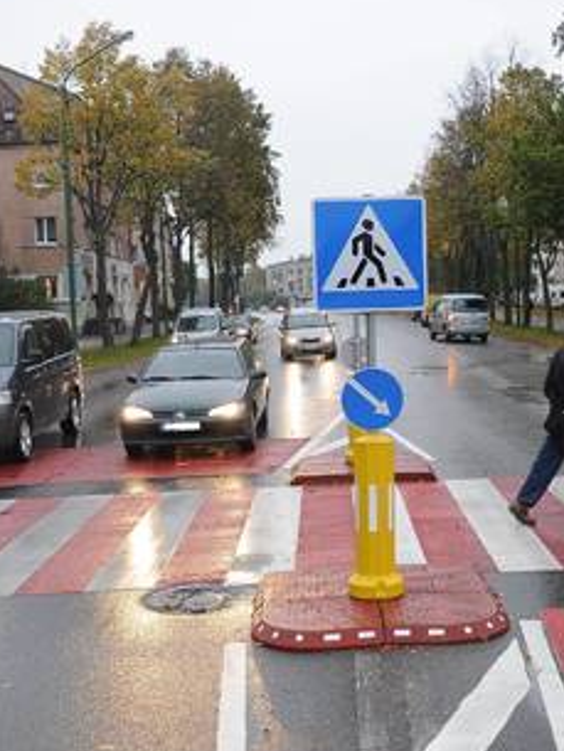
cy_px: 406
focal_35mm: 51
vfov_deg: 37.5
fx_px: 1107
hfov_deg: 28.3
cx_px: 404
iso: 400
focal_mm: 20
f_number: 4.5
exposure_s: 1/60
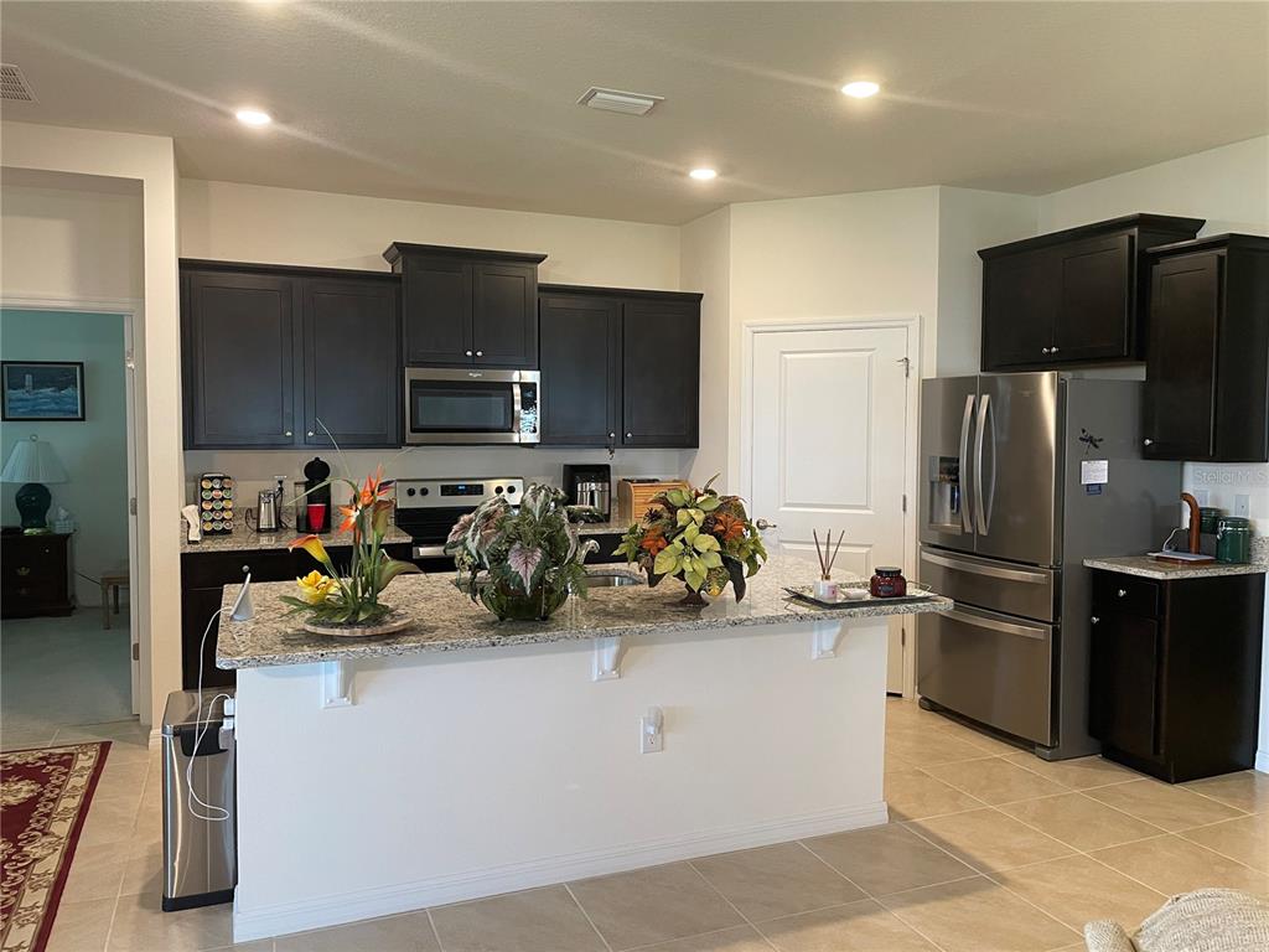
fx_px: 953
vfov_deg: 53.1
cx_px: 634
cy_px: 476
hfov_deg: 67.3
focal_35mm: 26
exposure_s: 1/60
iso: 125
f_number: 1.6
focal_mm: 4.2
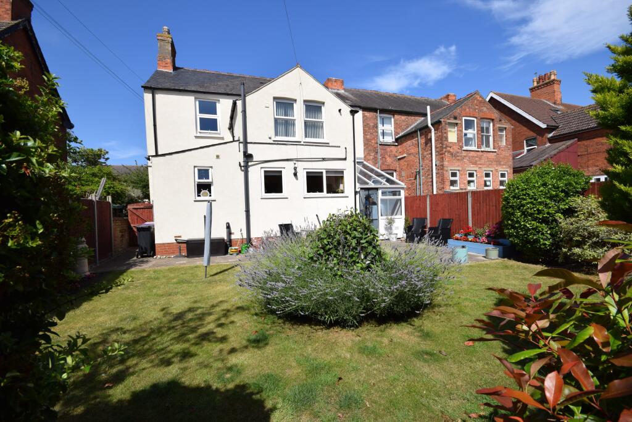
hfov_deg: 100.4
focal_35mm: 15
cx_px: 316
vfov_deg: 77.3
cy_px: 211
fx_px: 263
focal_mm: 10
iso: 200
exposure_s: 1/400
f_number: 10
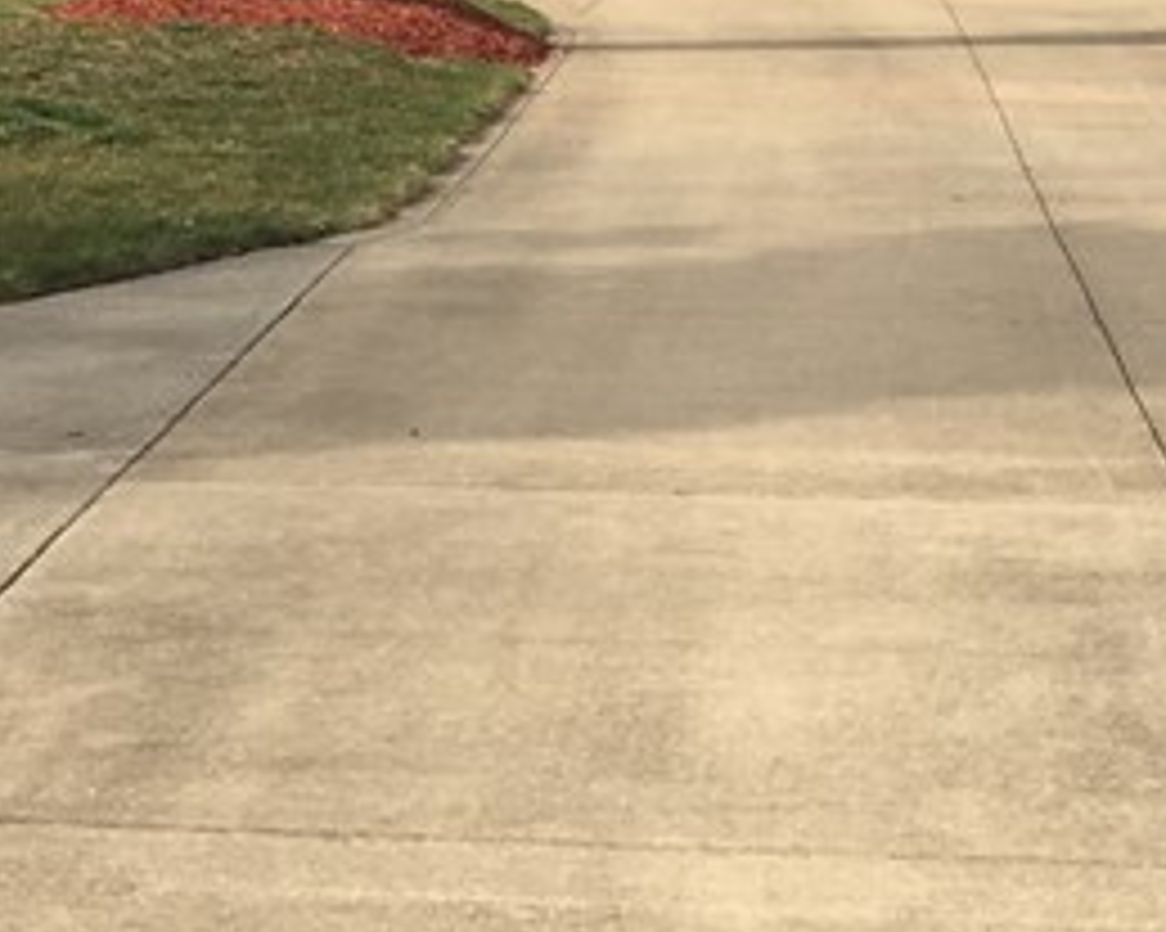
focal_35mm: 112
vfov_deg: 13.7
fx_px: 3864
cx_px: 212
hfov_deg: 17.0
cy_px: 320
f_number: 2.2
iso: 25
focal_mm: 4.15
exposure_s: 1/754
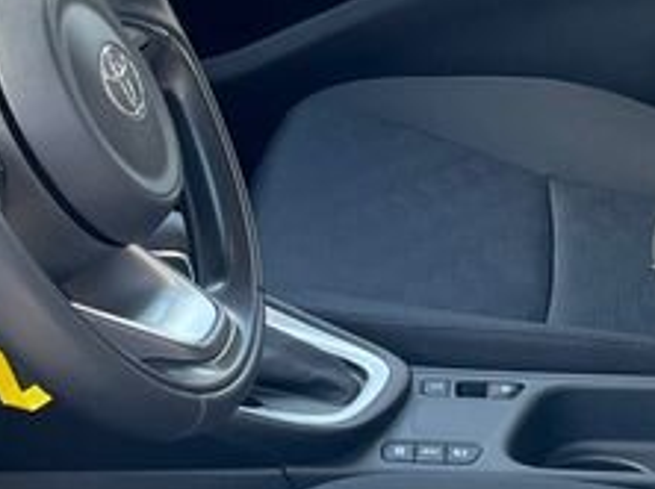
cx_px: 451
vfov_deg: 12.3
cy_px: 306
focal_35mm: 120
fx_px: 2268
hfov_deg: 16.4
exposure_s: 1/121
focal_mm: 5.1
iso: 80
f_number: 1.6
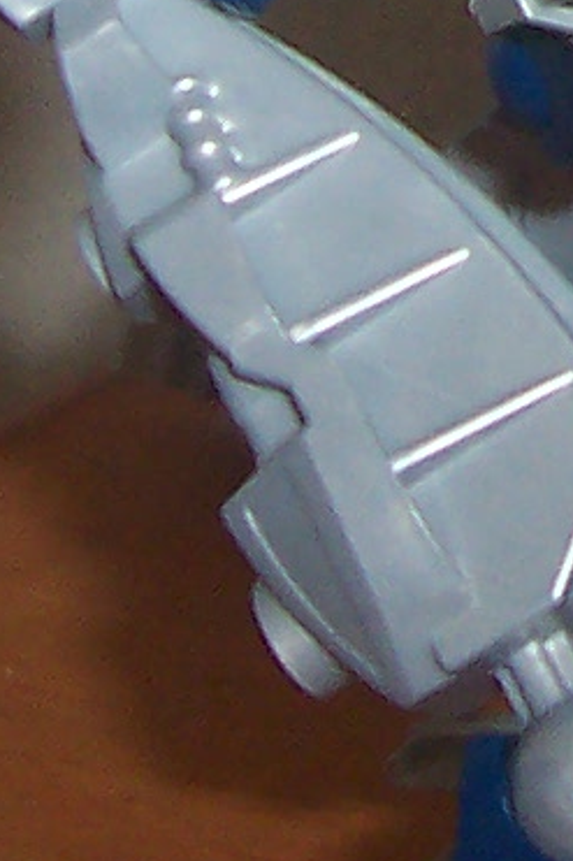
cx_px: 1192
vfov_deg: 9.3
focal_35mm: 211
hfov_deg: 6.3
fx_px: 5042
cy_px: -680
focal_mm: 5.6
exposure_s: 1/60
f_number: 2.8
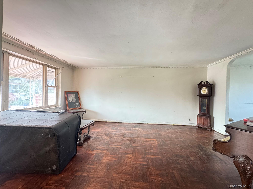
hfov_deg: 102.1
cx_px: 126
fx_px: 102
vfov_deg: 85.7
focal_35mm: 14
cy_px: 94
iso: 500
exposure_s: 1/60
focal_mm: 2.22
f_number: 2.2
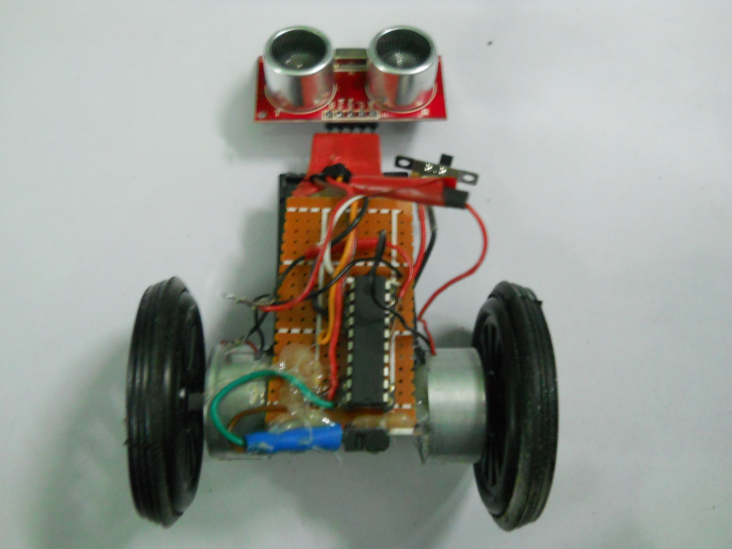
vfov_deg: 35.1
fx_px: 867
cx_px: 366
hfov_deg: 45.8
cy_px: 274
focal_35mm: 41
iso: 500
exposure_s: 1/8
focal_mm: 6.72
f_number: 3.1
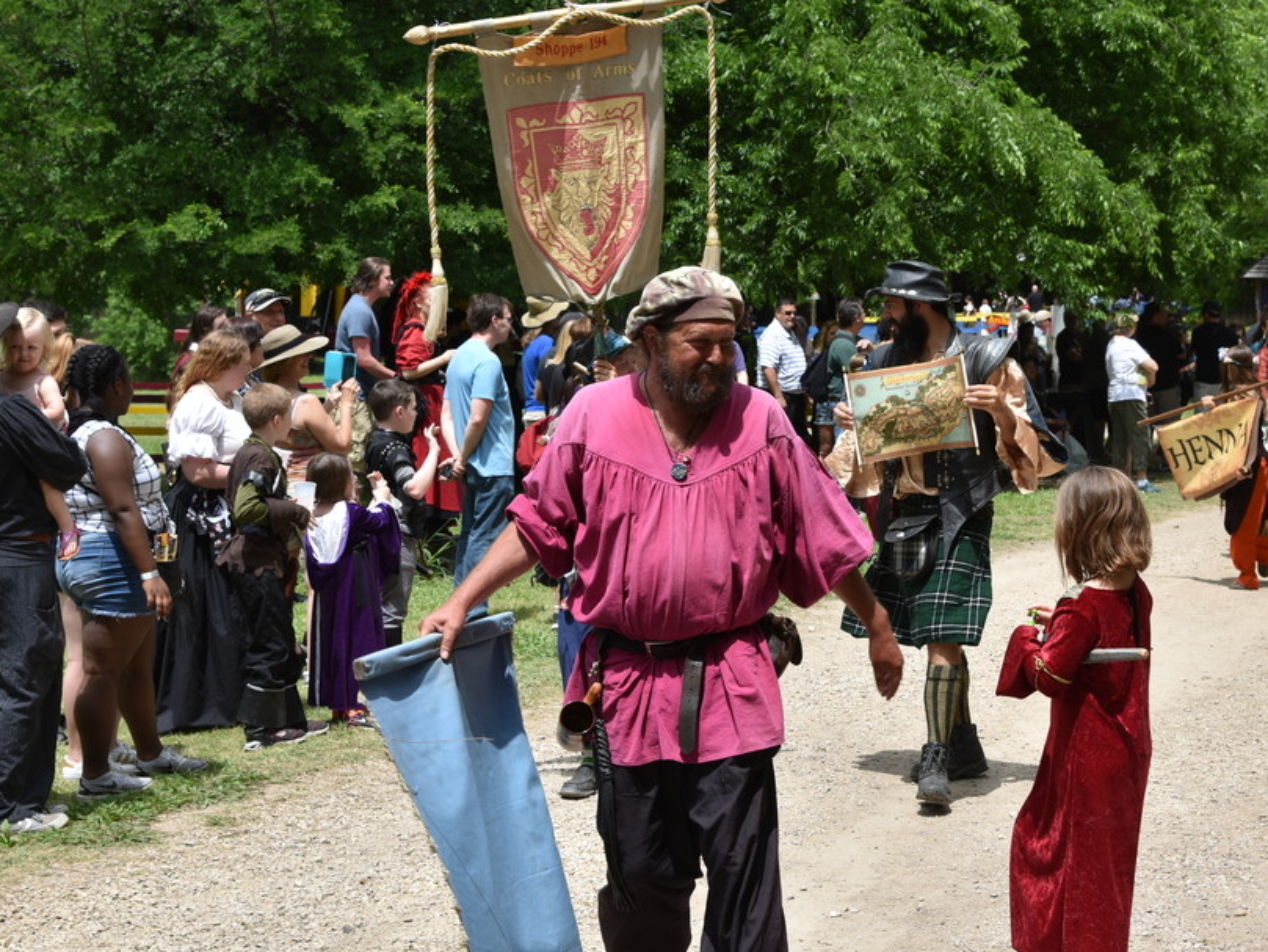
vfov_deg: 20.2
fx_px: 2674
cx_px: 784
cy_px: 530
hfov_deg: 26.6
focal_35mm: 73
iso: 100
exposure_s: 1/250
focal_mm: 48
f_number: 8
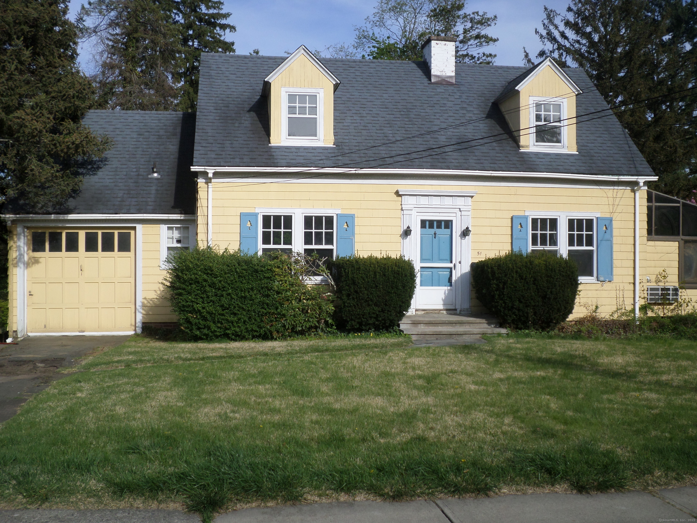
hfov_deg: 51.4
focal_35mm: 36
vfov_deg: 39.7
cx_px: 348
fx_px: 725
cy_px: 262
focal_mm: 6.5
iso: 80
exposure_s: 1/1500
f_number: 3
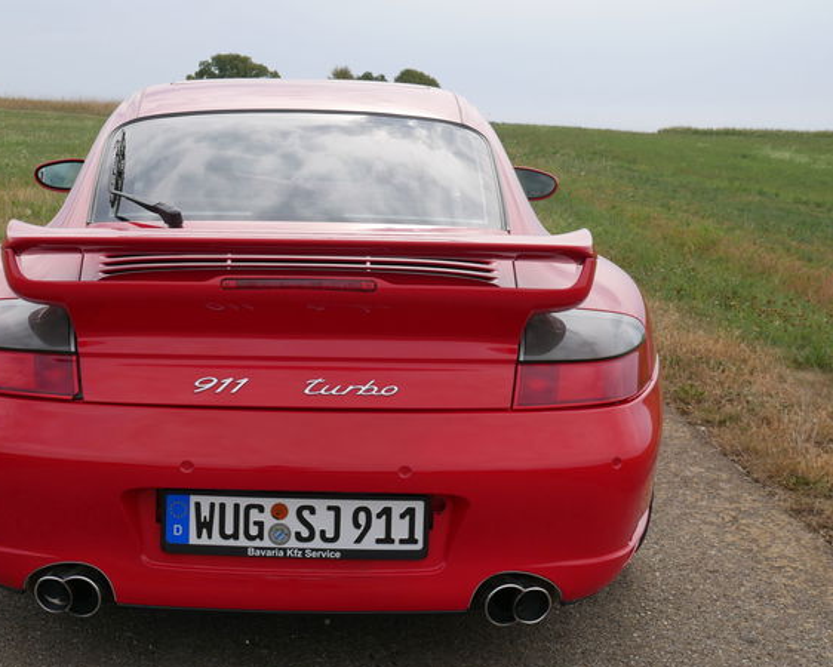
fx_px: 1381
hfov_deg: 33.3
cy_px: 308
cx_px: 289
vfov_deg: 27.1
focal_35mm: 56
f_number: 8
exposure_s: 1/250
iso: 200
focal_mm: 21
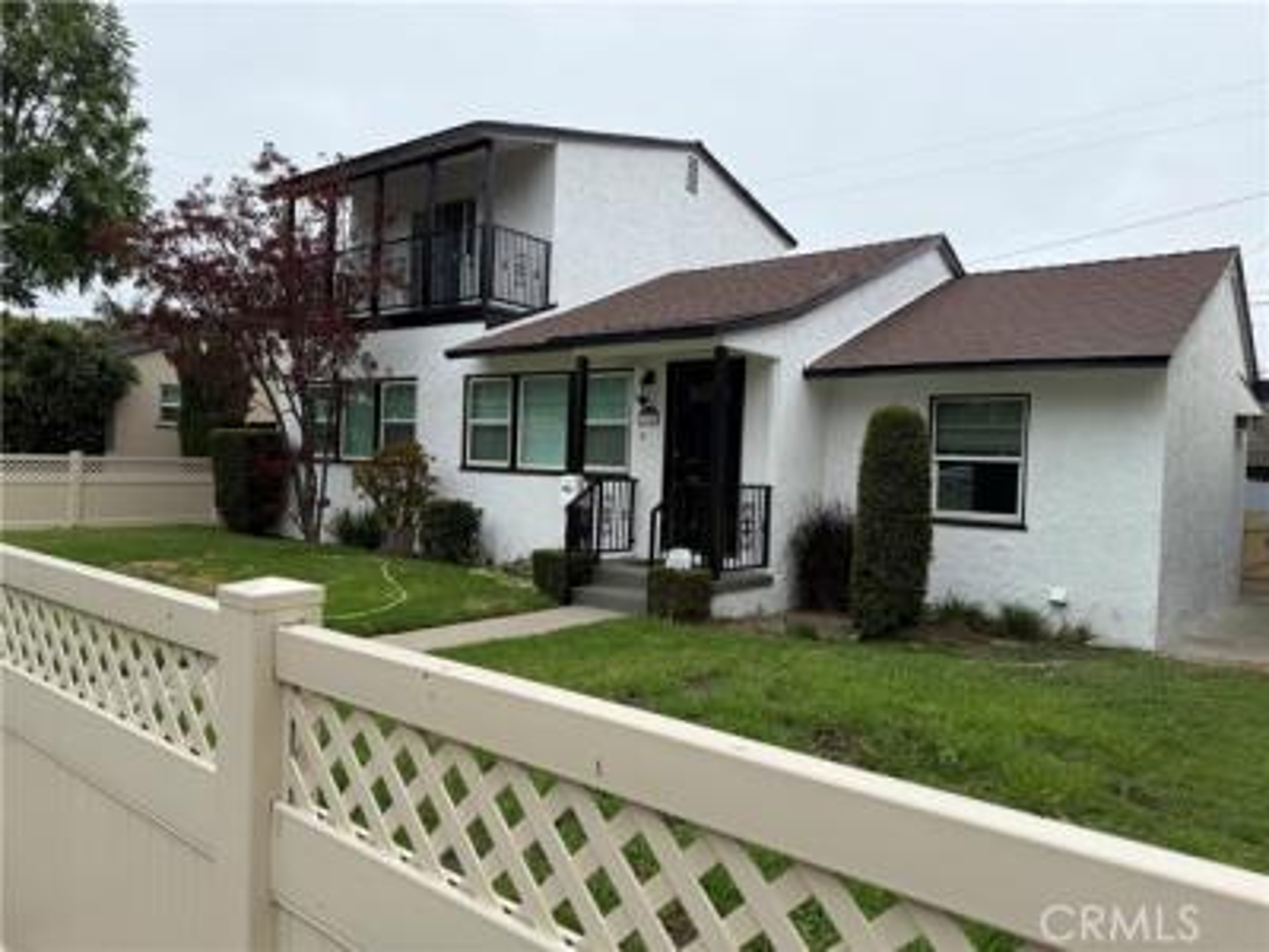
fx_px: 880
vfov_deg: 56.8
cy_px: 476
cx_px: 634
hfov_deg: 71.6
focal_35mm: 24
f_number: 1.78
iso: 80
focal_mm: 6.76
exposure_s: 1/1653
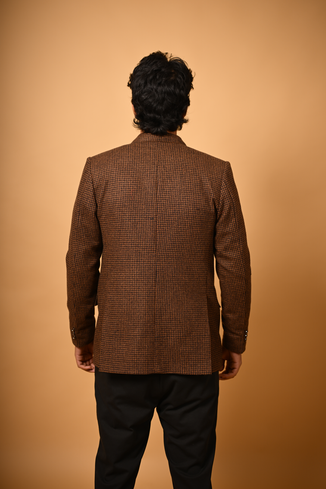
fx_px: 679
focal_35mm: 50
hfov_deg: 27.0
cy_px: 244
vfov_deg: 39.6
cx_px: 163
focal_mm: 50
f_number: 2.2
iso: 160
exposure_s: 1/1000
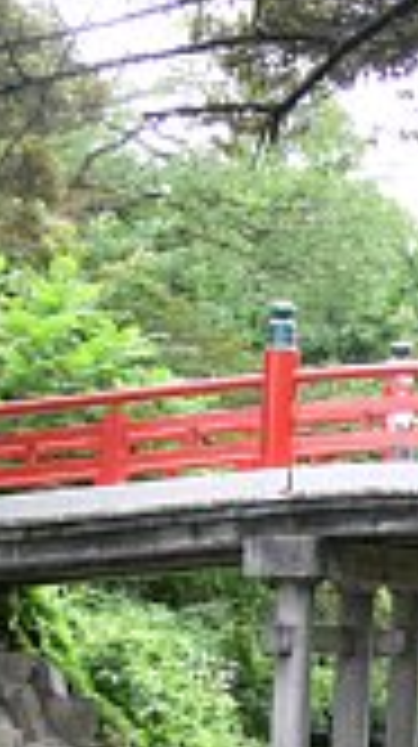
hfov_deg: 9.8
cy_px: 612
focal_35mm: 121
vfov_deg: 17.6
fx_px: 2392
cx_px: 562
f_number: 4
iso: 80
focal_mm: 9.7
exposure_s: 1/125
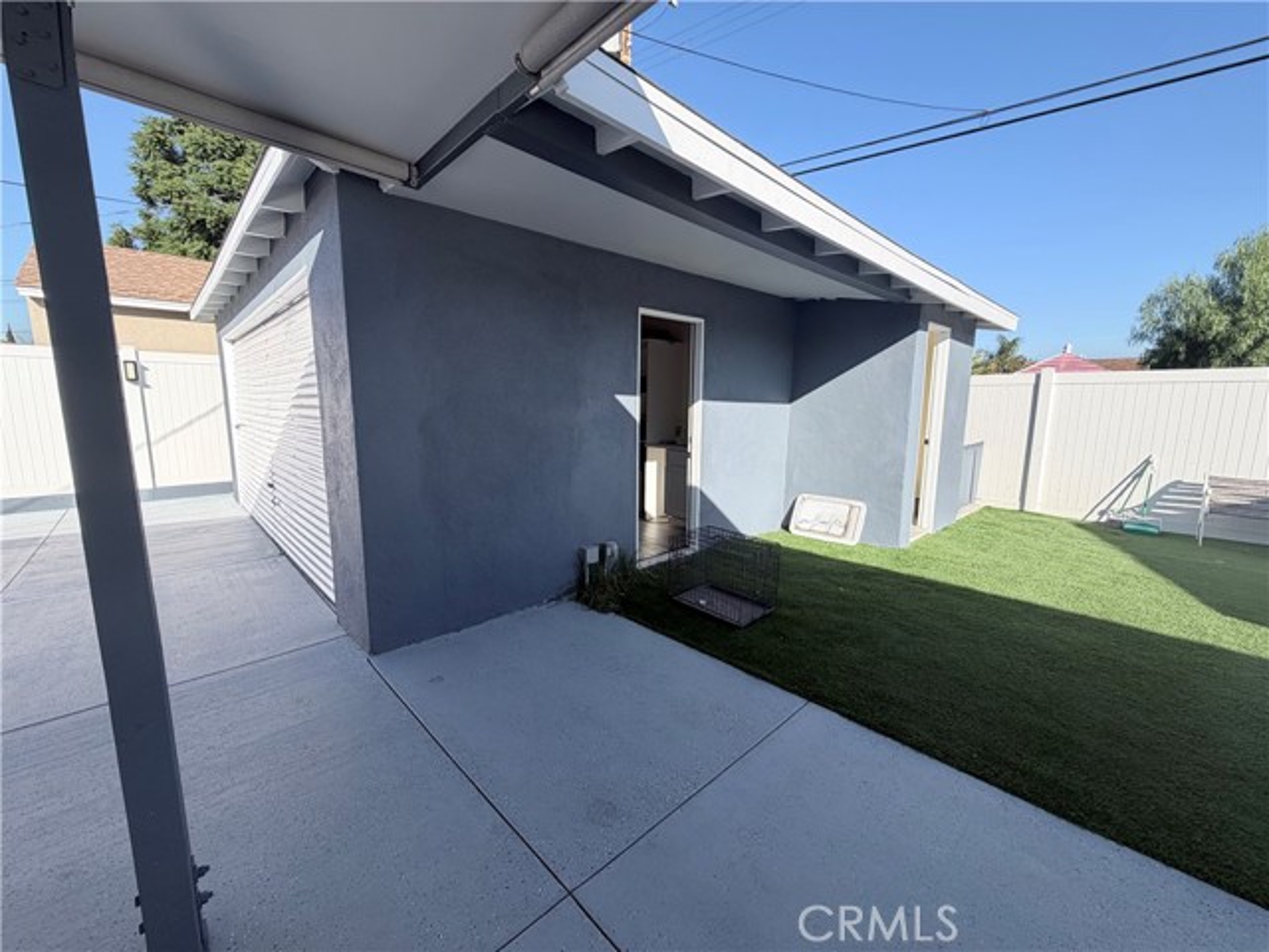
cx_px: 634
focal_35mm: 14
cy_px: 476
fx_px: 513
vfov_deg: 85.7
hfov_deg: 102.1
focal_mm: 2.22
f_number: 2.2
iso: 32
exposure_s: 1/770
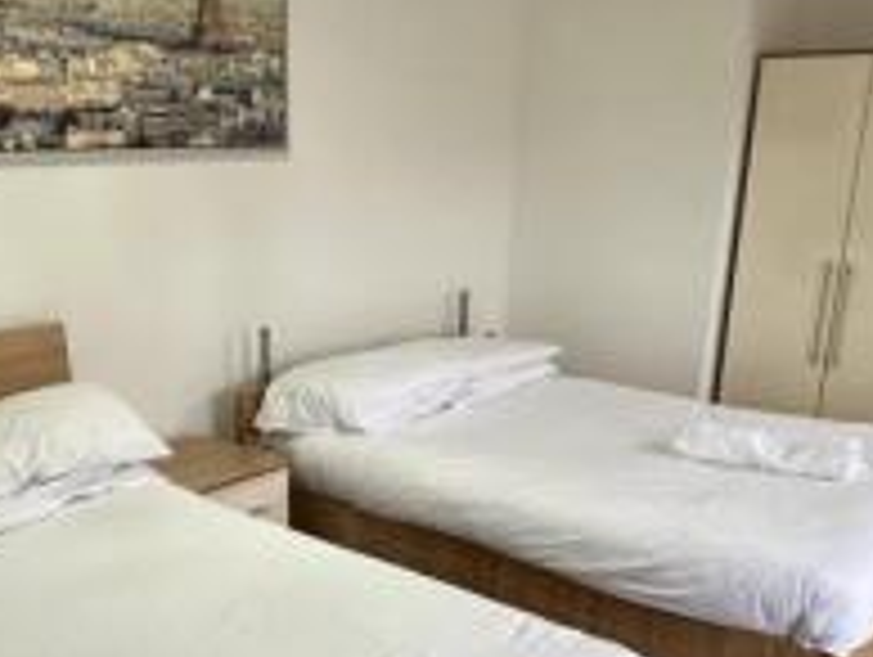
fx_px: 1061
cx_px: 344
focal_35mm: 42
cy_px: 502
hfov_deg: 44.5
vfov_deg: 33.6
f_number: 2.2
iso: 200
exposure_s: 1/50
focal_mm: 2.22
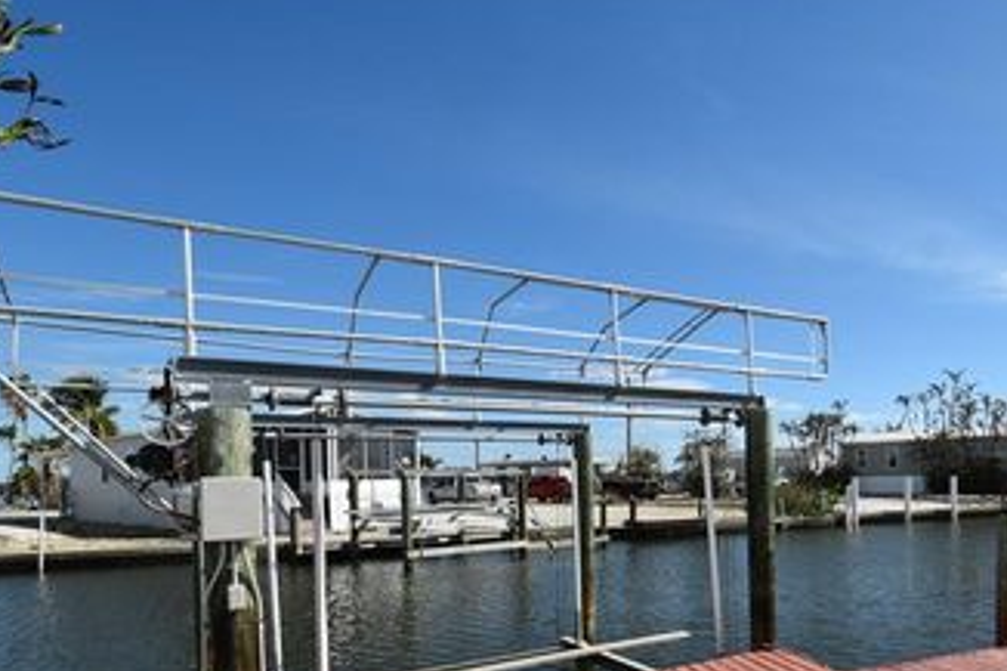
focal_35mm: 23
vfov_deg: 53.1
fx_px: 643
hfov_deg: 75.2
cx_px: 612
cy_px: 487
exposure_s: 1/640
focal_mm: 10
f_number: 8
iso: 200
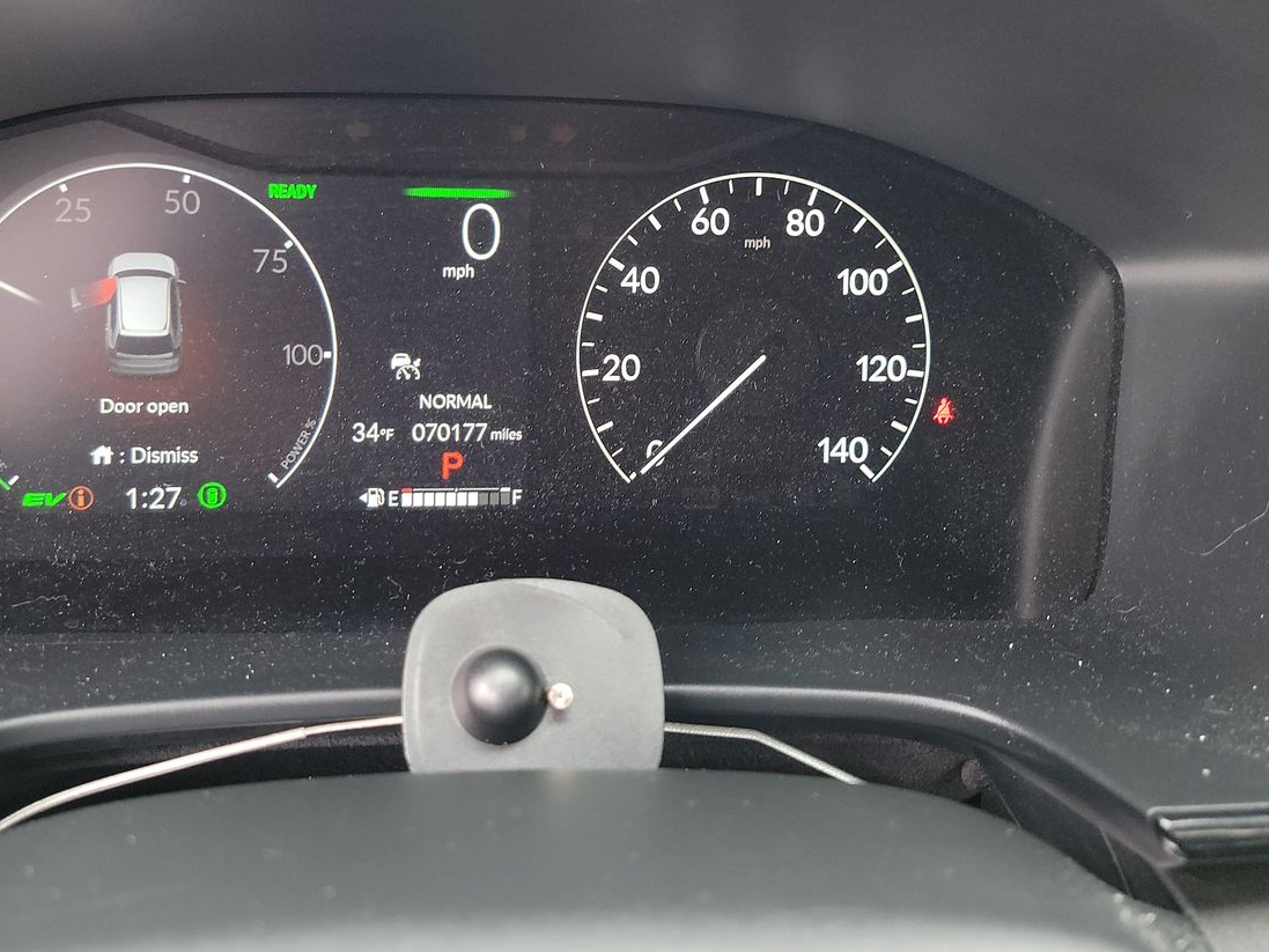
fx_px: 1283
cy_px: 346
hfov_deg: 52.2
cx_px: 504
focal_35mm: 35
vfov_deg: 40.4
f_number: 1.8
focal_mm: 6.7
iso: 421
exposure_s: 1/59
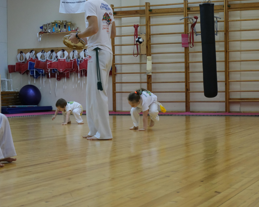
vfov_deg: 19.9
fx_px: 590
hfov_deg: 24.8
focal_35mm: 77
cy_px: 104
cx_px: 134
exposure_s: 1/320
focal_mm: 45
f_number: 5.6
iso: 6400
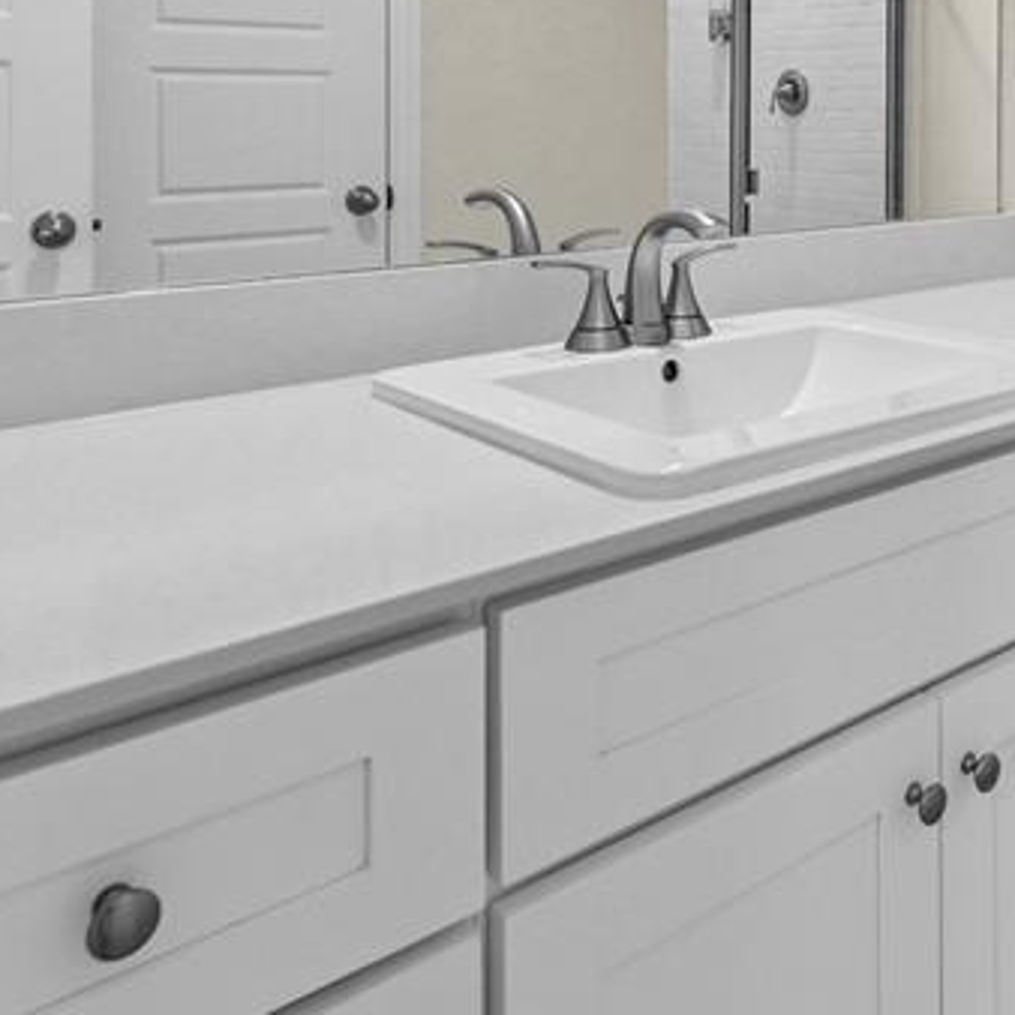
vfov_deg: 42.5
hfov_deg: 42.9
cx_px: 877
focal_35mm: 36
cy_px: 116
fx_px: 1194
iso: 2500
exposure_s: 1/40
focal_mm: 14
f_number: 7.1
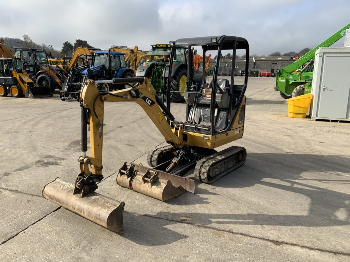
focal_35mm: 29
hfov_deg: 61.7
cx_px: 175
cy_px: 131
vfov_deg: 48.2
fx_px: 293
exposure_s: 1/1490
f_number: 1.8
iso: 16
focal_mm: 3
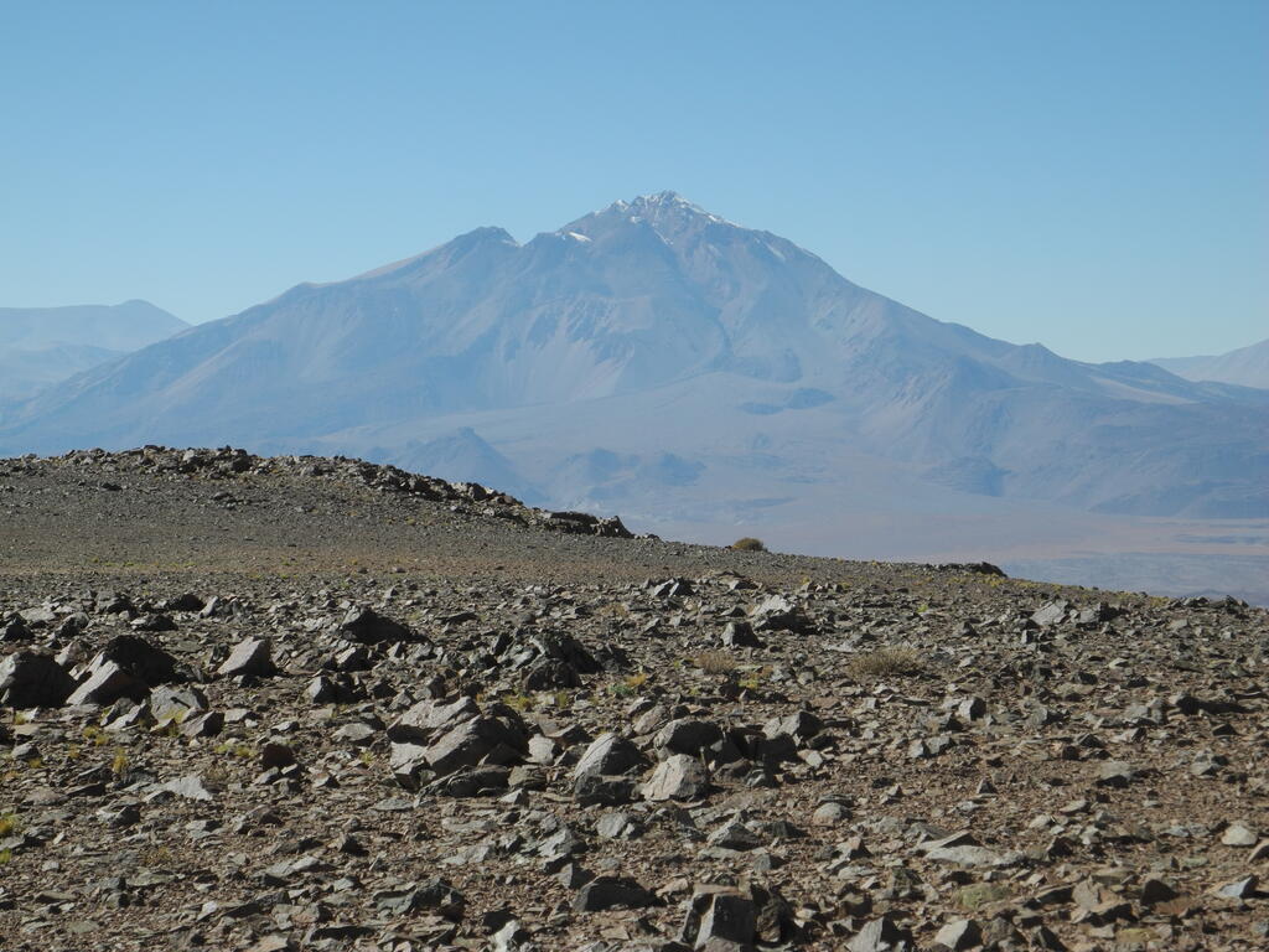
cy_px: 476
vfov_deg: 14.1
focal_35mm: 105
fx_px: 3849
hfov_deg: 18.7
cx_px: 634
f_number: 4.5
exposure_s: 1/1000
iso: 100
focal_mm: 22.5
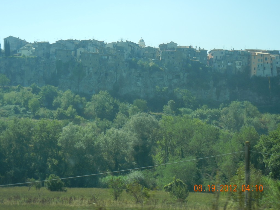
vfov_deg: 19.1
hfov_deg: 25.3
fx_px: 623
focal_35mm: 77
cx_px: 140
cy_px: 105
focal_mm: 13.9
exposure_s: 1/563
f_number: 4.3
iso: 160
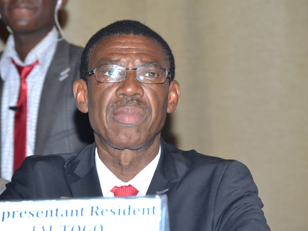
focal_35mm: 194
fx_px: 1723
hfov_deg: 10.2
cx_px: 120
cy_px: 122
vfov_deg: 7.7
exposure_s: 1/200
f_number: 7.1
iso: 3200
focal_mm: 105
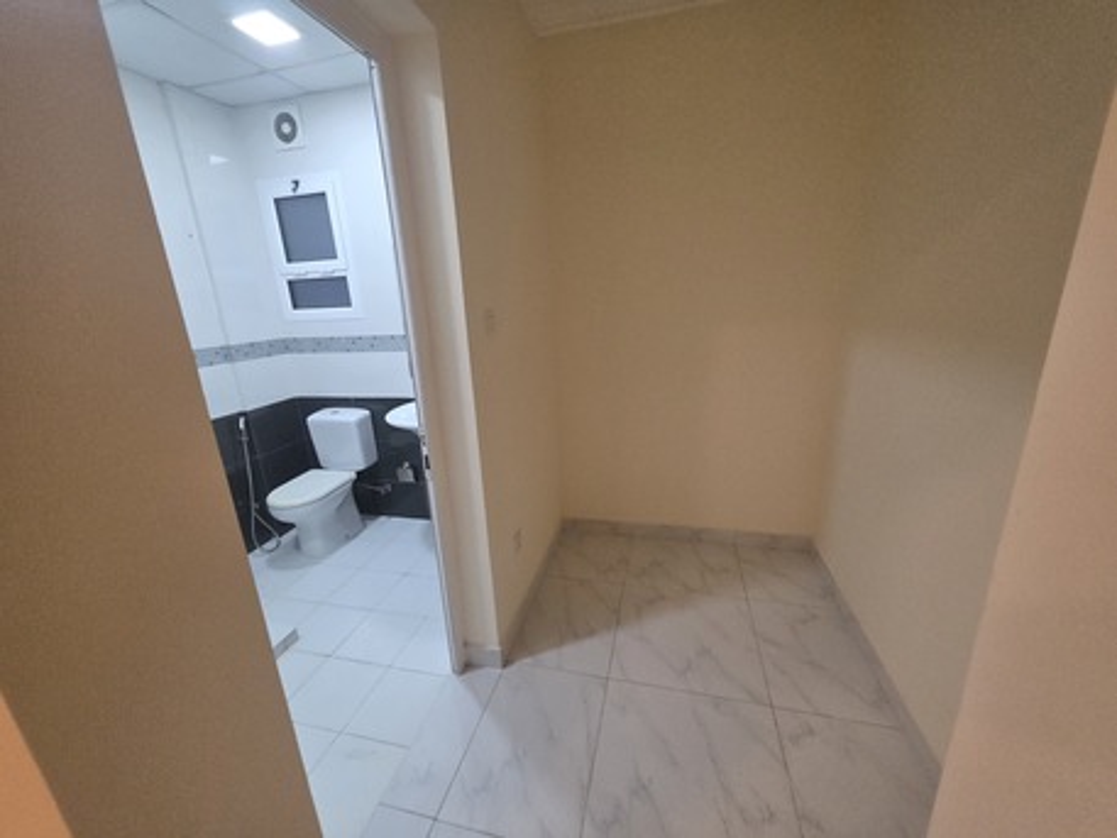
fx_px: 420
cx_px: 558
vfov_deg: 89.9
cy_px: 419
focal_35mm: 13
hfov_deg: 106.2
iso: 250
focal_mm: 2.2
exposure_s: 1/100
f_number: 1.9
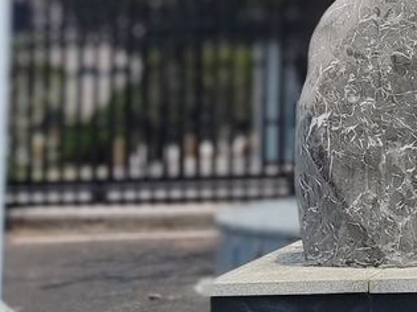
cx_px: 723
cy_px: -118
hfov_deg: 14.7
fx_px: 1433
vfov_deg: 12.0
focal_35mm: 119
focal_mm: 4.71
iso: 50
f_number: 1.79
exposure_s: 1/1608
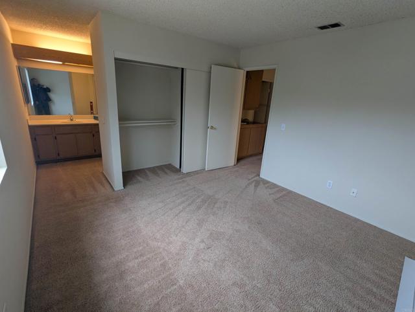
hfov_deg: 94.4
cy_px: 156
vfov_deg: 78.3
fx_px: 192
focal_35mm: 16
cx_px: 208
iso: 63
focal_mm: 2.35
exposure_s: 1/40
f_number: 2.2
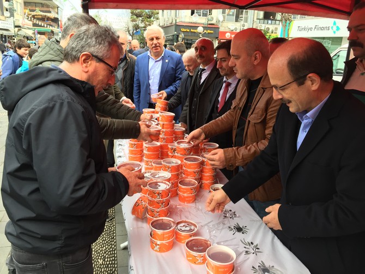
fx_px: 306
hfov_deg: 61.7
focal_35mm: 29
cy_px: 137
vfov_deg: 48.2
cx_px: 182
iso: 50
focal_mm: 4.15
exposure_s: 1/100
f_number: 2.2
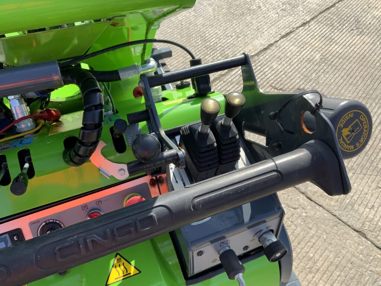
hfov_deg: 61.7
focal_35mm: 29
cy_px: 143
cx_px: 190
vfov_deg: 48.2
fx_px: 319
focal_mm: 3
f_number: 1.8
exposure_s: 1/593
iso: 16
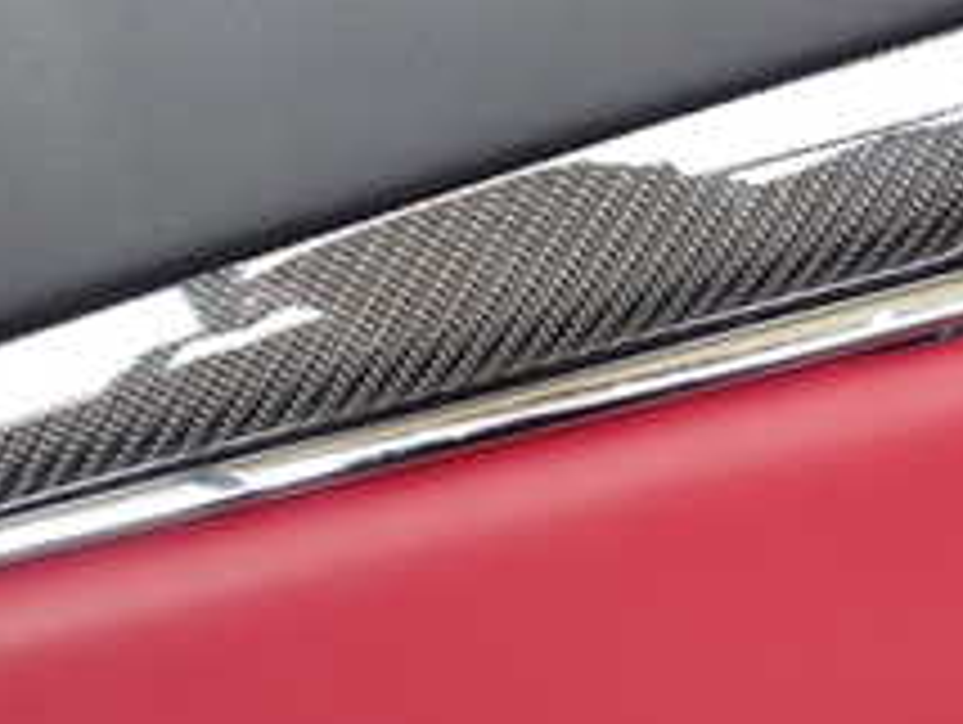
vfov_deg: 21.0
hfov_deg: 27.6
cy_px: 468
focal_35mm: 70
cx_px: 603
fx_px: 1950
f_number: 2
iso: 125
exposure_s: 1/60
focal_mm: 4.5
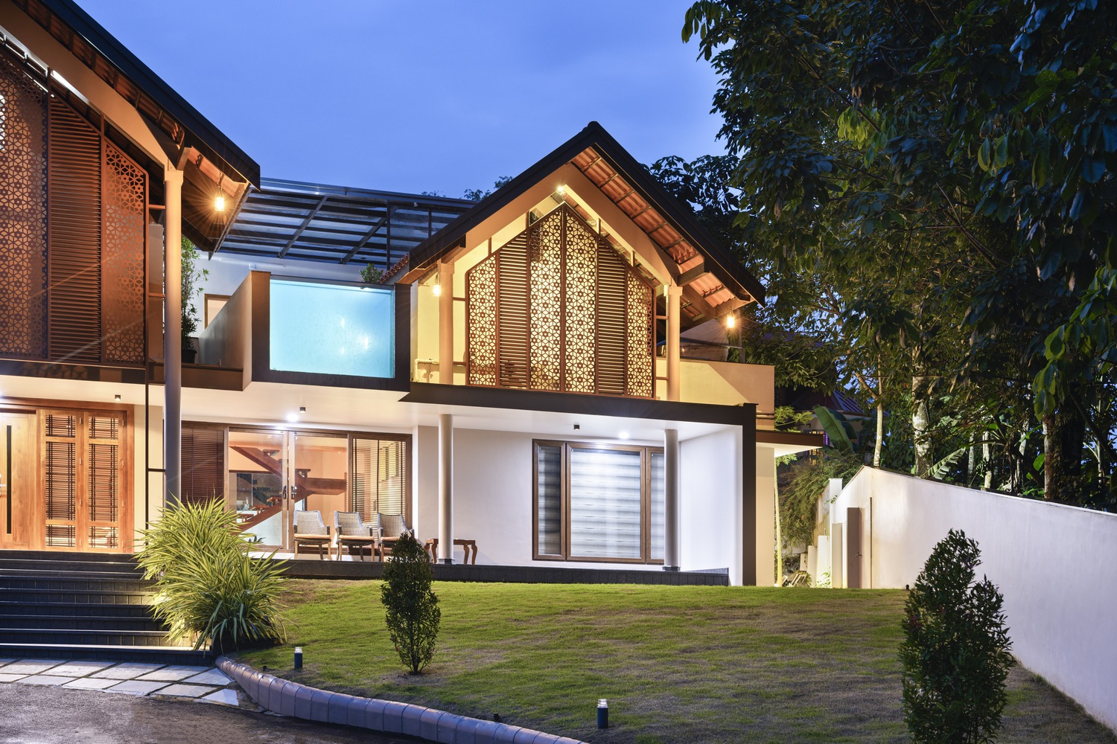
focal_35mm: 50
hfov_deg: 39.6
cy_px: 372
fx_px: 1551
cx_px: 558
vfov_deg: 27.0
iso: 250
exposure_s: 25
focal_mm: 50
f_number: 8
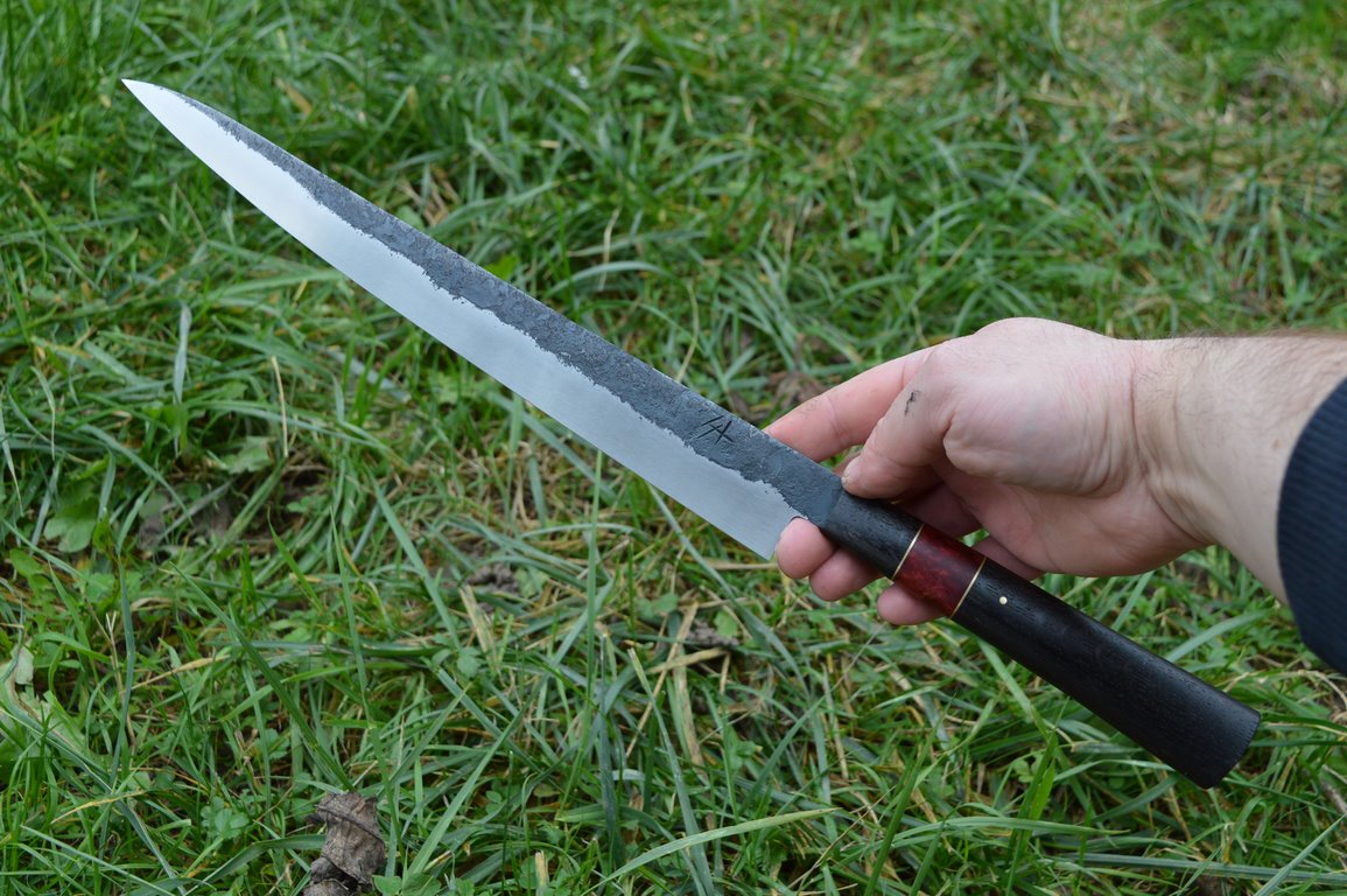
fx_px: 1458
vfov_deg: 34.1
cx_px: 674
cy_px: 448
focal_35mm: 39
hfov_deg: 49.6
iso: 400
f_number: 5.6
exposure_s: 1/125
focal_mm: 26
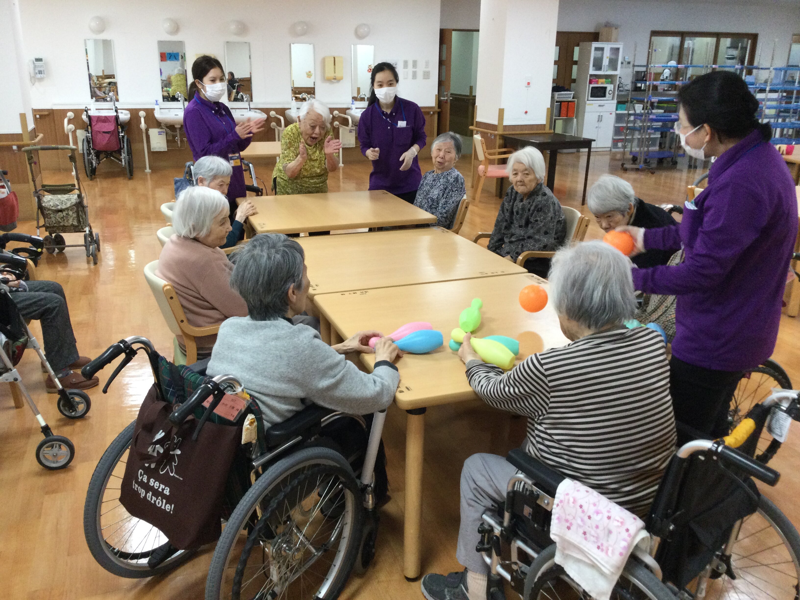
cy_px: 300
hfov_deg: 58.4
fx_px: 716
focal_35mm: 31
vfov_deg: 45.4
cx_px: 400
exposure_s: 1/30
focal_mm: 3.3
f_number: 2.4
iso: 50
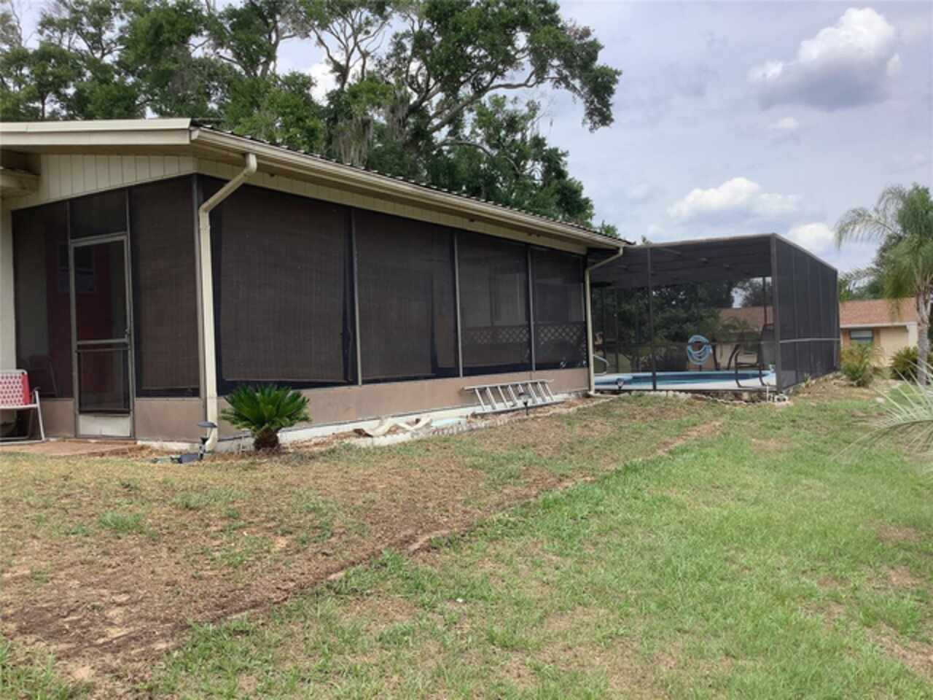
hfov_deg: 58.4
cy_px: 350
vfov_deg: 45.4
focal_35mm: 31
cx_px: 466
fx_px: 836
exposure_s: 1/806
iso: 25
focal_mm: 3.3
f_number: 2.4
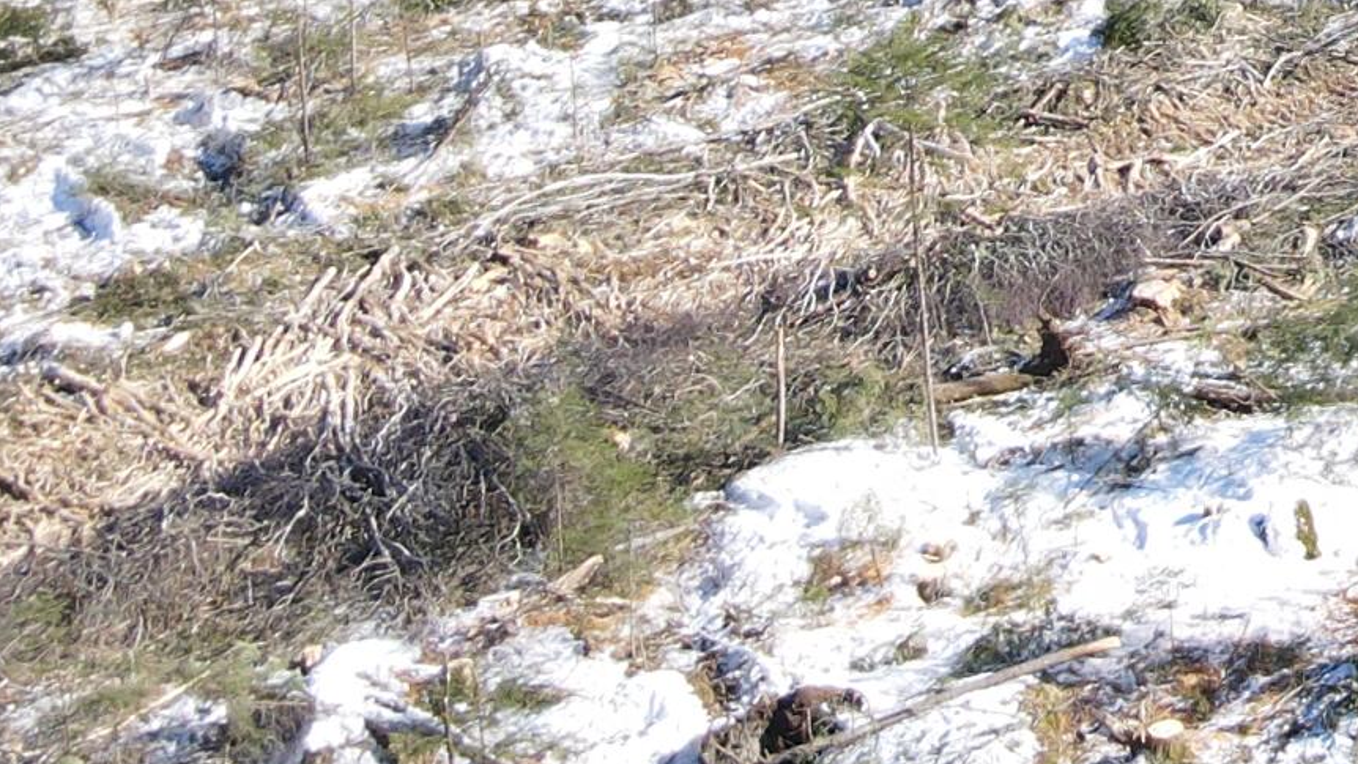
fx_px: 3277
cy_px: -953
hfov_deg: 19.3
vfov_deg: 11.4
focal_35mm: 91
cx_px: 2248
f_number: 2.8
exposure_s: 1/250
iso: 100
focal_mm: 4.5
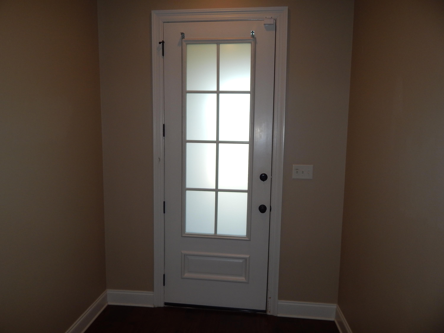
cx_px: 222
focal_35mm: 23
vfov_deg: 58.9
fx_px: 295
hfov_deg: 73.9
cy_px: 166
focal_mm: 4
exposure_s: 1/100
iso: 125
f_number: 3
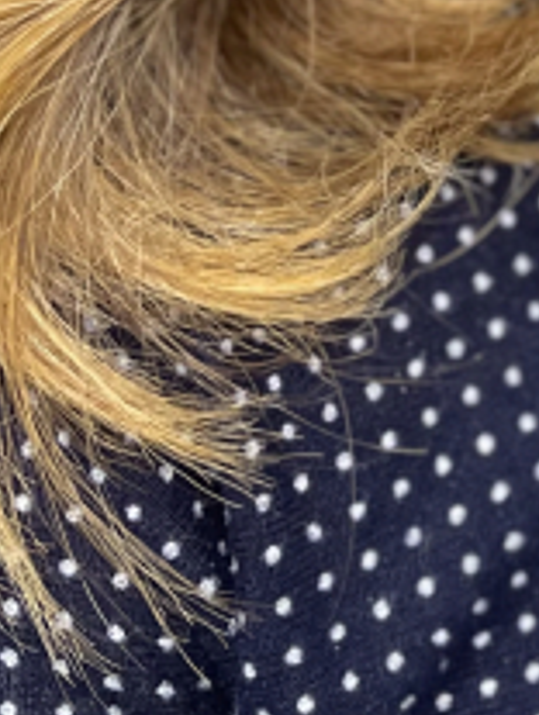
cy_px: -599
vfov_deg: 14.6
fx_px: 2422
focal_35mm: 117
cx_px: 850
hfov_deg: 12.0
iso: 125
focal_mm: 4.2
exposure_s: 1/50
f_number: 1.6
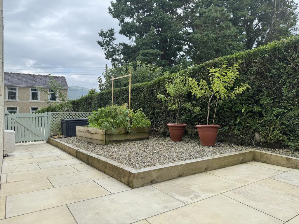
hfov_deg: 71.6
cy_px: 112
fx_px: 207
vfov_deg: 56.8
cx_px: 150
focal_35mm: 24
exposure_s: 1/1112
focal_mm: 6.76
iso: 80
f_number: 1.78
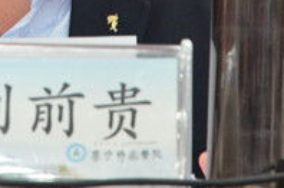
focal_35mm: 497
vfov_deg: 2.7
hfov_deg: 4.2
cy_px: -90
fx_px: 3908
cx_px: -8
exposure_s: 1/30
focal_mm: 105
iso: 2800
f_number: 5.6
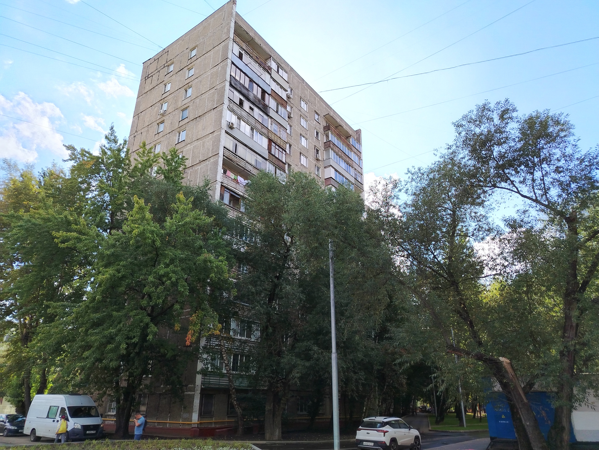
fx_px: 415
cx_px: 300
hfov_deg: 71.6
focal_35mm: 24
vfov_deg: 56.8
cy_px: 225
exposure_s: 1/669
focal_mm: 5.25
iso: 100
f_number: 1.75
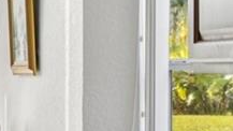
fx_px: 717
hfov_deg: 11.1
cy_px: 78
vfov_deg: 10.4
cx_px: -477
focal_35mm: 116
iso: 400
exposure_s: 1/80
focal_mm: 15
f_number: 8
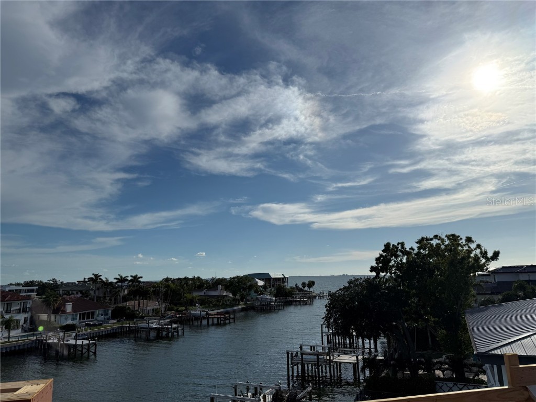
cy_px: 201
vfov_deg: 56.8
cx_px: 268
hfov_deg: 71.6
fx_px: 372
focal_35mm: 24
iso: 64
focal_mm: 6.76
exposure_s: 1/14286
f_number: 1.78
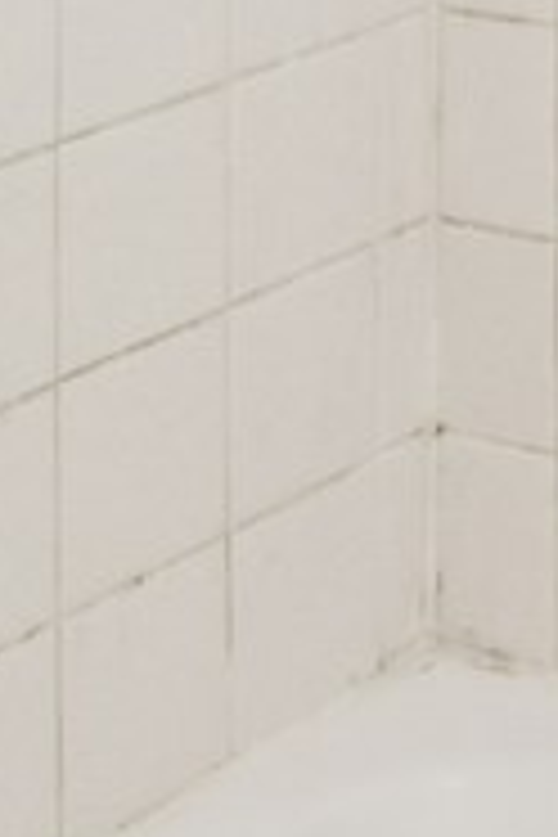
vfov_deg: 11.7
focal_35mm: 153
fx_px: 3557
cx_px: 1382
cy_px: -947
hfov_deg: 8.2
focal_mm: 14
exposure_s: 1/2.5
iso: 640
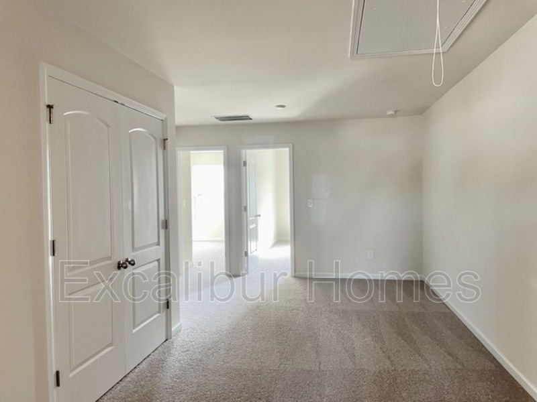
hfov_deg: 67.3
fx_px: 403
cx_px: 268
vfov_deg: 53.1
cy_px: 201
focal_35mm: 26
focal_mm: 4.2
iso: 160
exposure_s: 1/60
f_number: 1.6
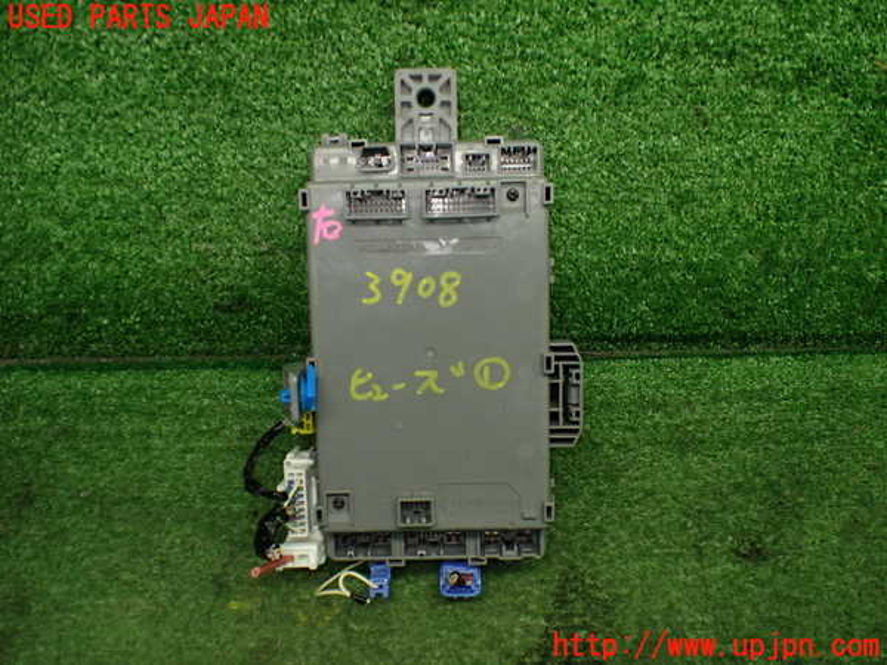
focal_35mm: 30
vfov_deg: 46.8
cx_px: 444
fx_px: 769
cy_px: 332
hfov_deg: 60.0
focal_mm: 5.4
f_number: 2.3
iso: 400
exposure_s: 1/125
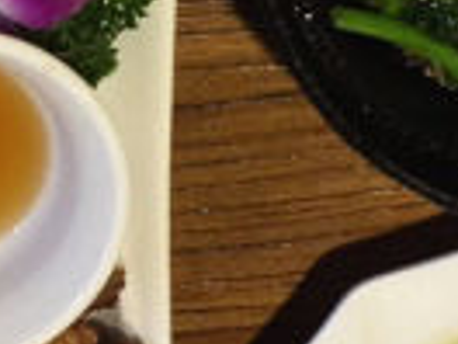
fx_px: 2038
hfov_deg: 12.5
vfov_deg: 9.6
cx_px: -76
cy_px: 238
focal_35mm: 154
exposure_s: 1/33
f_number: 2.2
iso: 100
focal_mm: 4.15
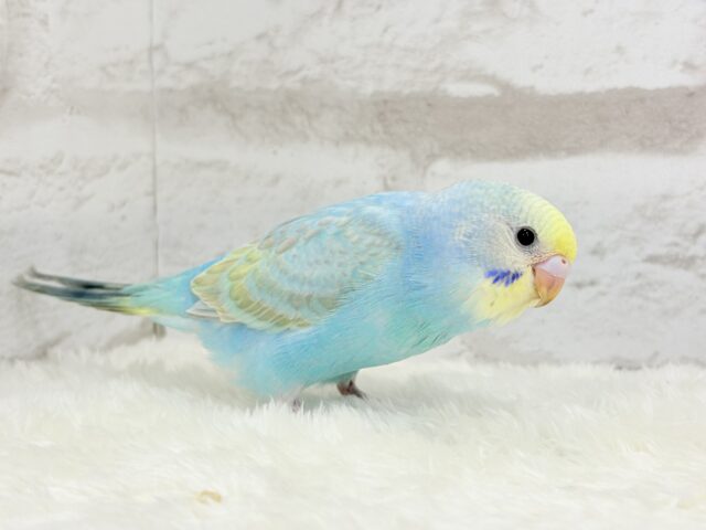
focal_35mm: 52
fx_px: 1061
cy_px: 265
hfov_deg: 36.8
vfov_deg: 28.0
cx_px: 353
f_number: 1.6
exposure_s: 1/50
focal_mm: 5.96
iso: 40
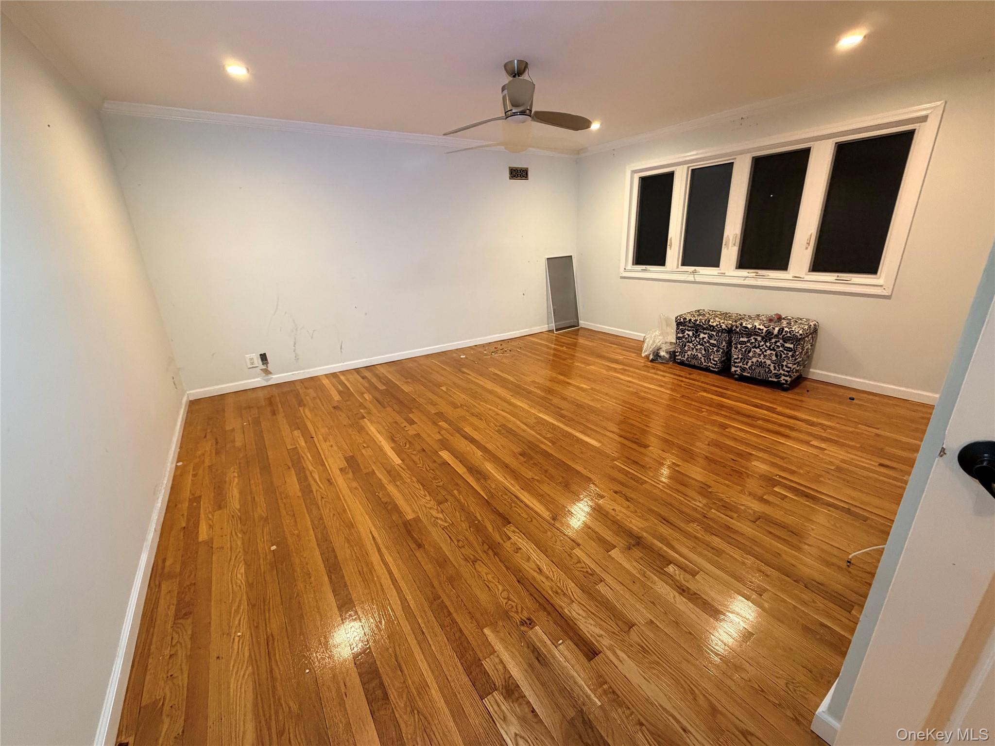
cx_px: 498
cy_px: 373
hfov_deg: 102.1
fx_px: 402
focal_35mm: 14
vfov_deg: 85.7
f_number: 2.2
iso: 400
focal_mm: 2.22
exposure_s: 1/60
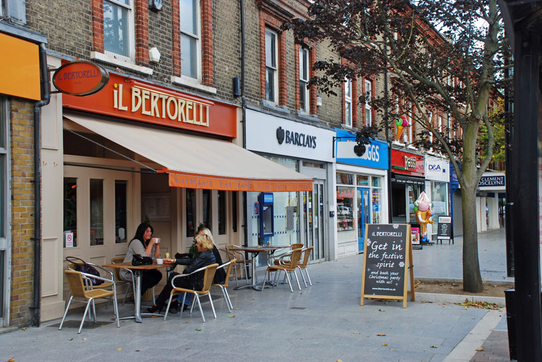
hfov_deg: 42.3
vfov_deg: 29.0
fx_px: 701
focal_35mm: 46
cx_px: 271
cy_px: 181
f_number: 7.1
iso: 200
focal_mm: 31
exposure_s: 1/60
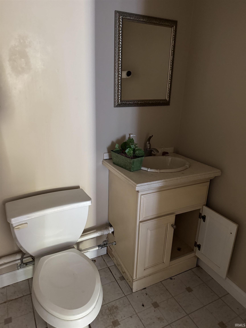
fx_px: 227
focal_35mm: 24
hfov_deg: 56.8
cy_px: 164
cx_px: 123
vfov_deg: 71.6
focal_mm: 6.76
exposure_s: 1/40
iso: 1000
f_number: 1.78
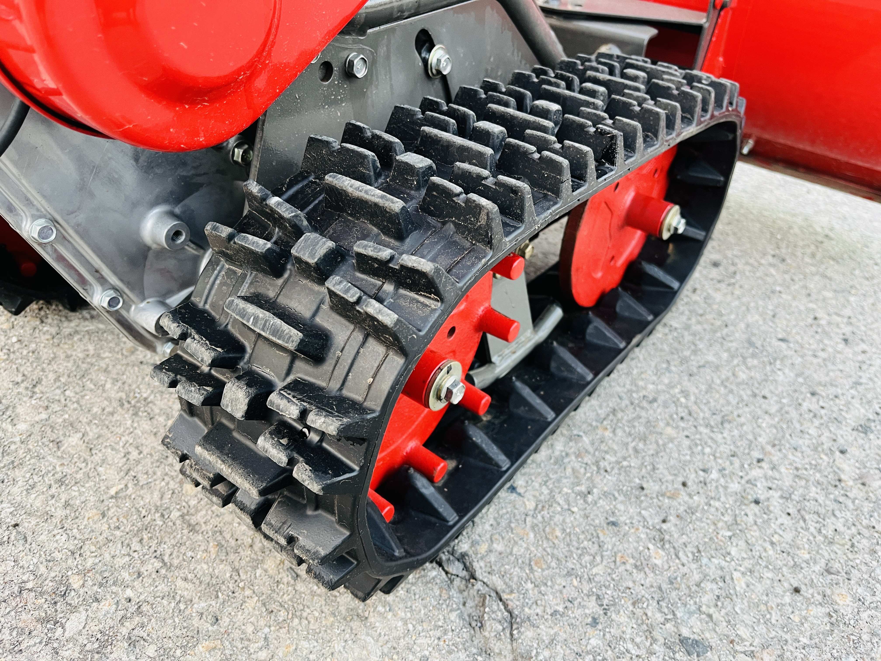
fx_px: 662
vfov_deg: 53.1
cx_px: 440
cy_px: 330
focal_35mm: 26
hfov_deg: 67.3
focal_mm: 5.1
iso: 160
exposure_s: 1/60
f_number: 1.6
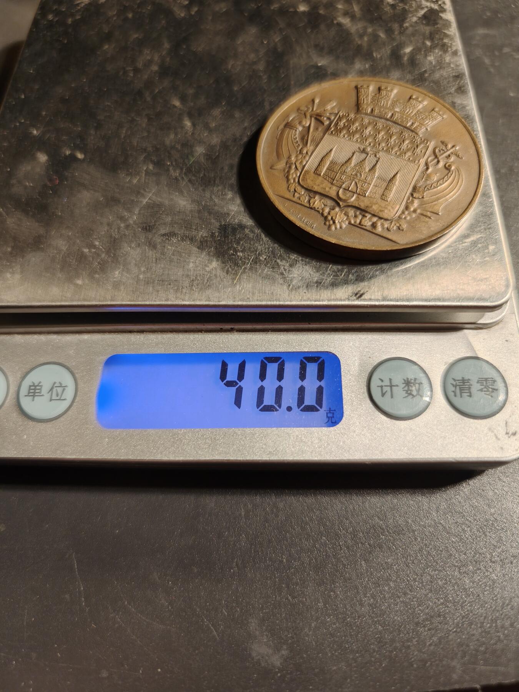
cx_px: 260
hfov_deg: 58.9
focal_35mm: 23
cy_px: 346
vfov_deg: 73.9
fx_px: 460
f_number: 1.6
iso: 200
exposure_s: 1/200
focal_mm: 6.06
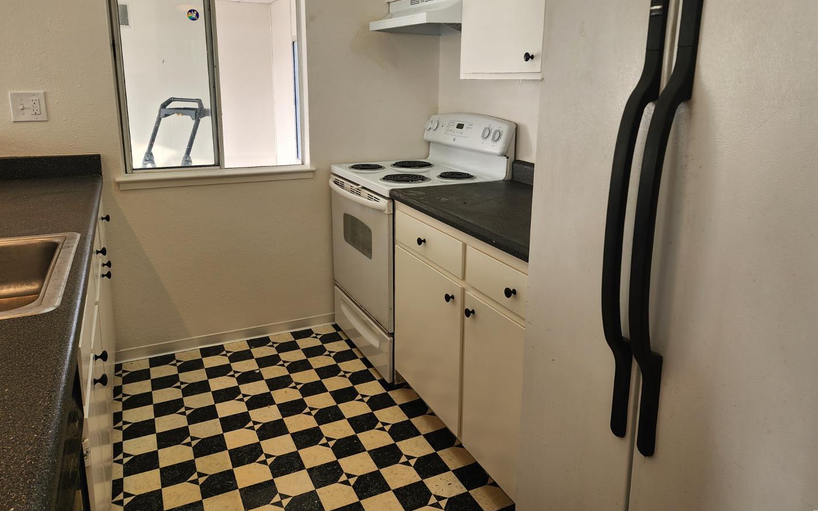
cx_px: 424
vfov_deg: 47.3
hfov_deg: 70.4
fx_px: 580
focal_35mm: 26
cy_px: 208
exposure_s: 1/120
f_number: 1.8
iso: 40
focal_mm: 6.4
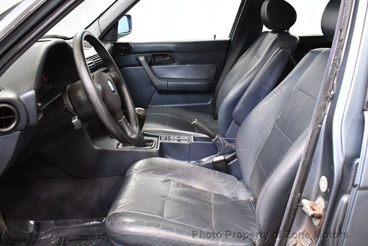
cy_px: 123
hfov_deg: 53.1
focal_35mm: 36
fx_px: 369
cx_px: 184
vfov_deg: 37.0
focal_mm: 18
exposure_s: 1/125
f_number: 3.5
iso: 3200
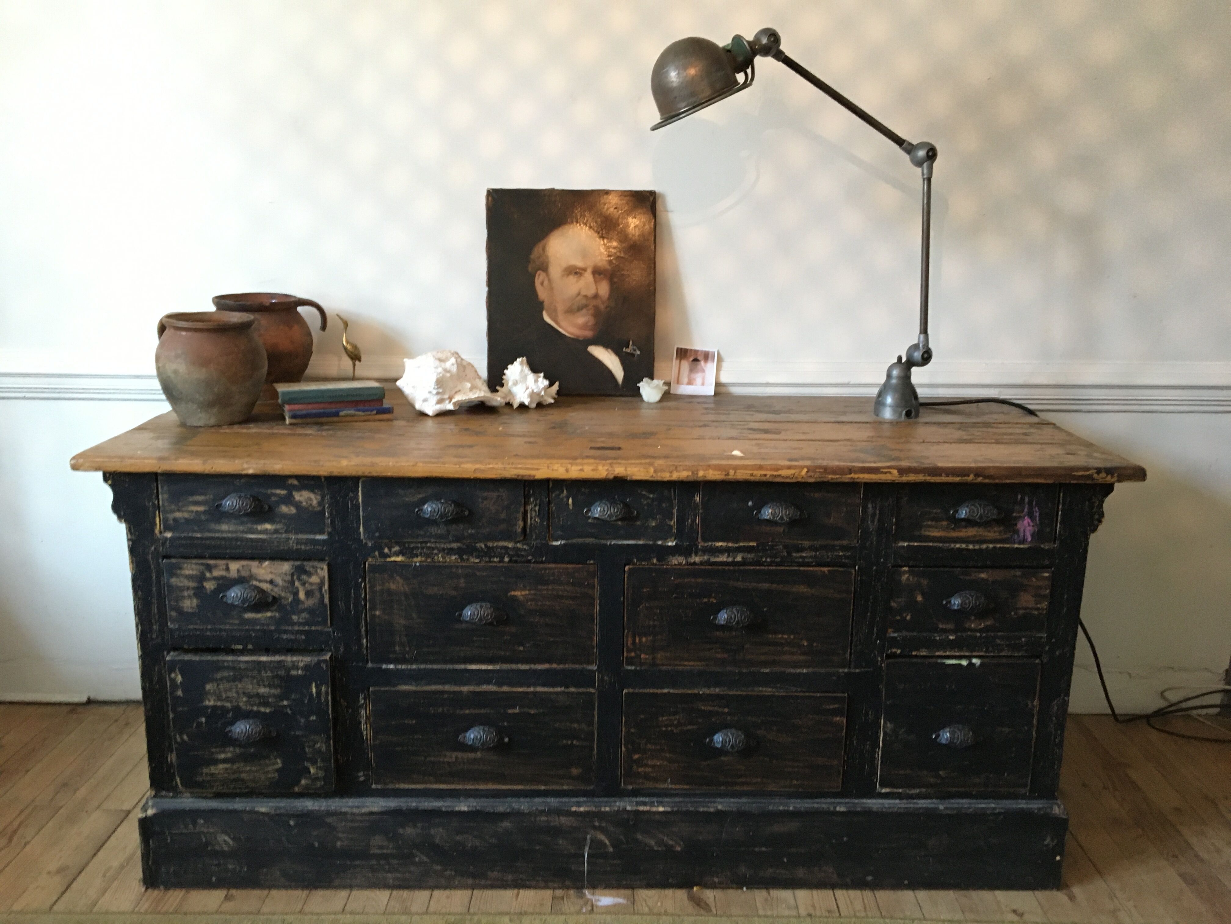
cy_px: 462
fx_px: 1031
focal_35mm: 29
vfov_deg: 48.2
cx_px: 616
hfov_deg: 61.7
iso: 200
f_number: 2.2
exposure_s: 1/33
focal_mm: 4.15
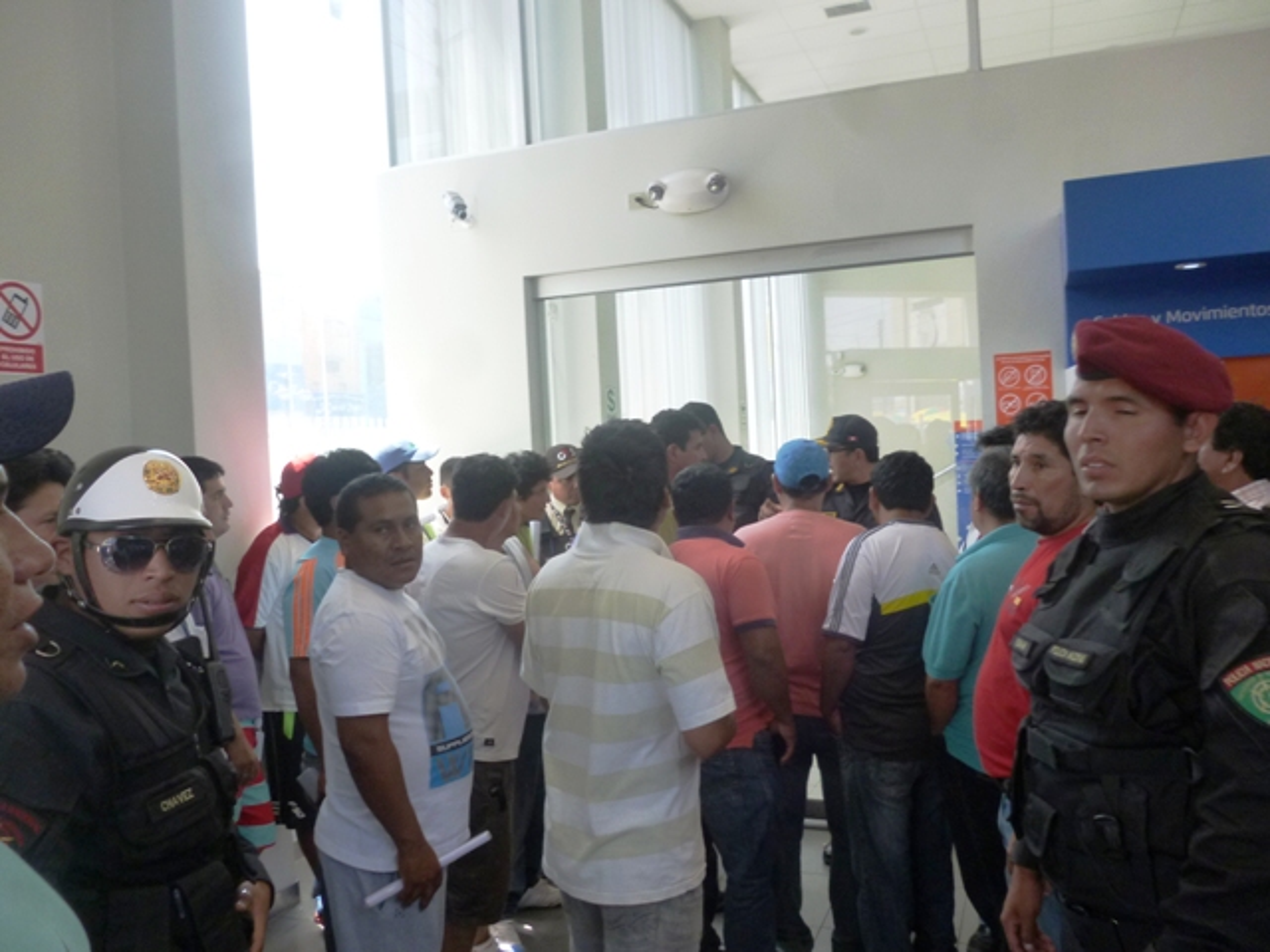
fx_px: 1027
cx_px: 635
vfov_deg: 49.7
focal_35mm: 28
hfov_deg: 63.4
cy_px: 476
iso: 160
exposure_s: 1/125
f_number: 3.1
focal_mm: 5
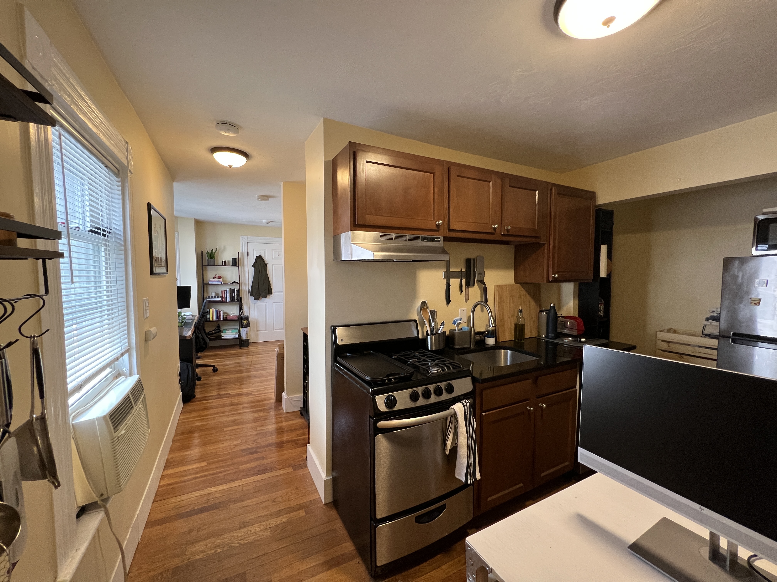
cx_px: 388
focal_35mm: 13
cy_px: 291
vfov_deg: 89.9
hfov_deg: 106.2
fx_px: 292
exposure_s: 1/120
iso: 200
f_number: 1.8
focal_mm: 1.57
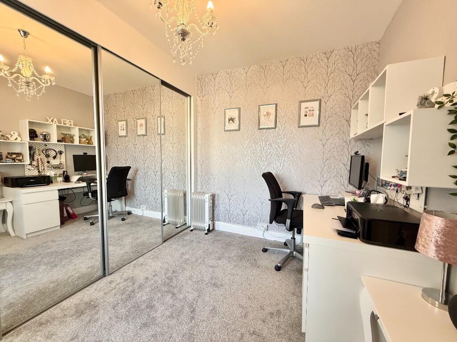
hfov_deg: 102.1
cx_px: 228
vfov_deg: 85.7
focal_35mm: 14
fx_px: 185
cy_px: 171
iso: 160
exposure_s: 1/100
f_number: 2.2
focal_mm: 2.22
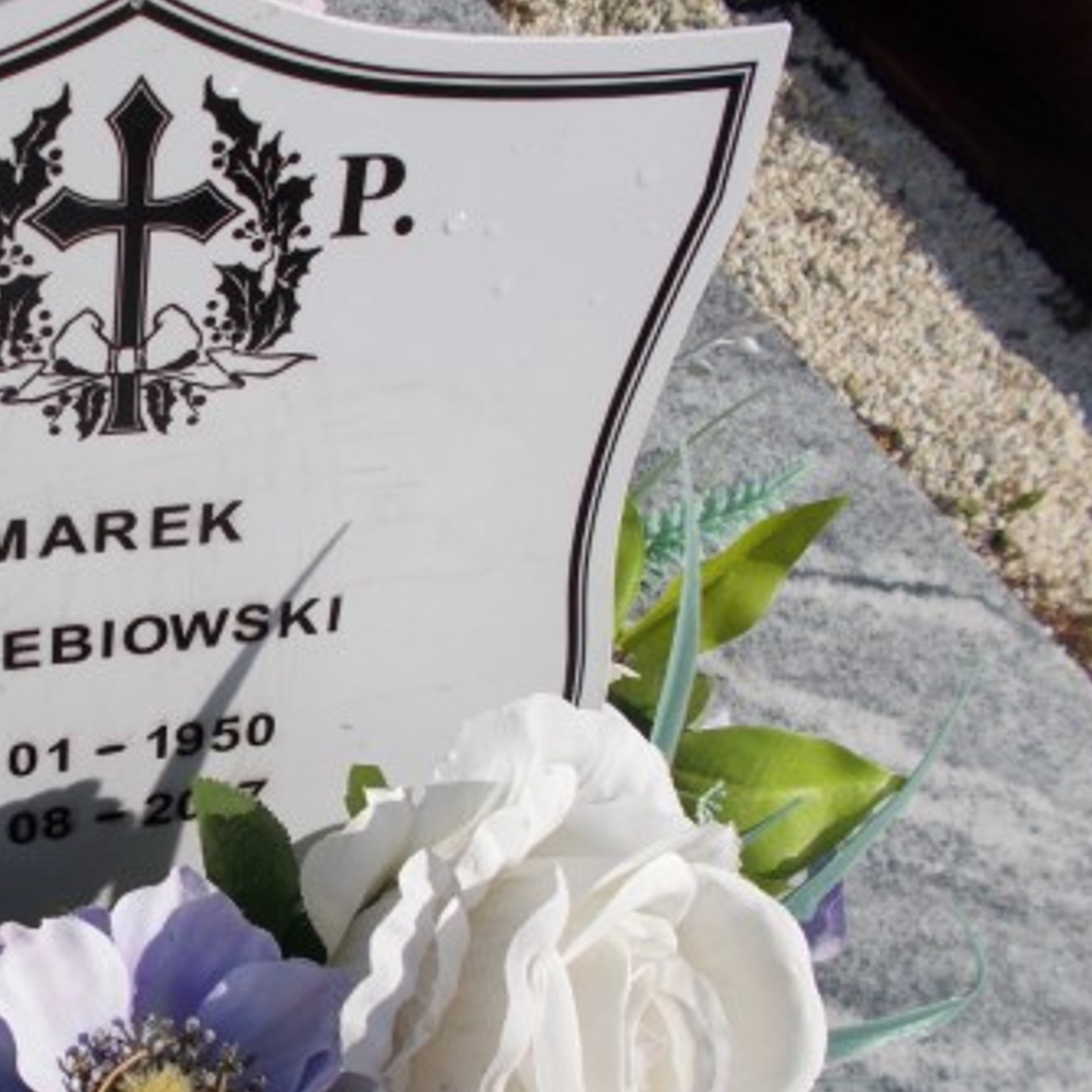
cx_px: 65
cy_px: 628
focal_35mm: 44
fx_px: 1570
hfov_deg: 35.6
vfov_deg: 38.3
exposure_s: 1/2000
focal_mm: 4.6
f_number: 3.2
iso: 80
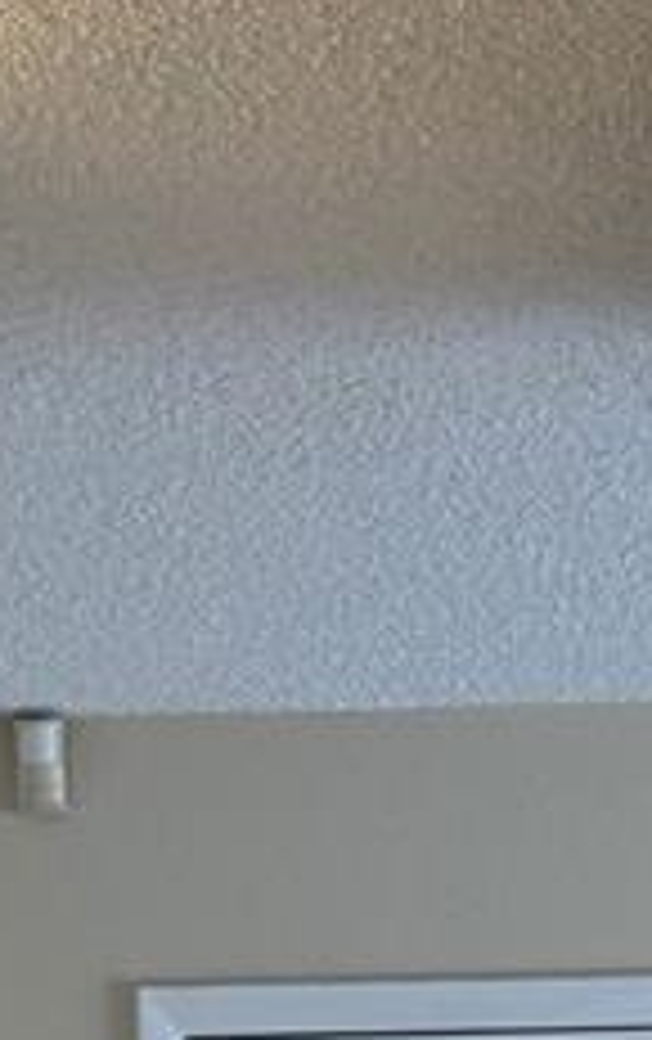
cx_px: 310
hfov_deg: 10.0
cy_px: 2647
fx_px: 3741
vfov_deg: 12.0
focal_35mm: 132
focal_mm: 6.76
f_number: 1.78
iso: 100
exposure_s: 1/120
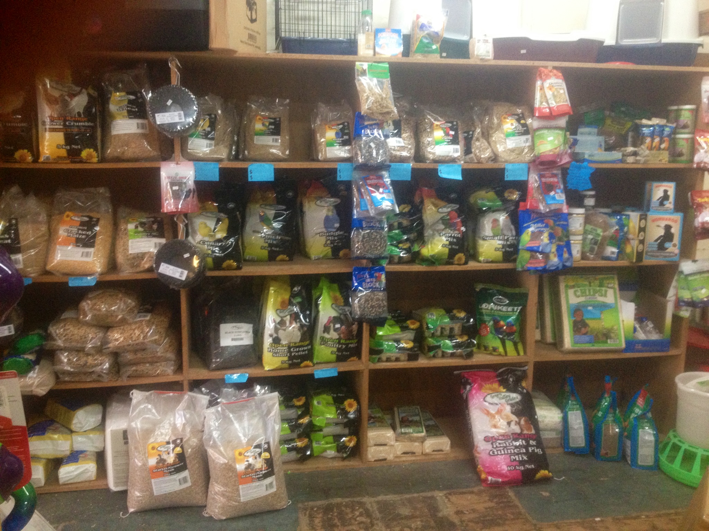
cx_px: 354
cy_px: 266
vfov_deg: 40.7
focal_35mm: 35
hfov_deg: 52.6
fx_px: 717
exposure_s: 1/20
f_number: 2.4
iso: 200
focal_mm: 4.28
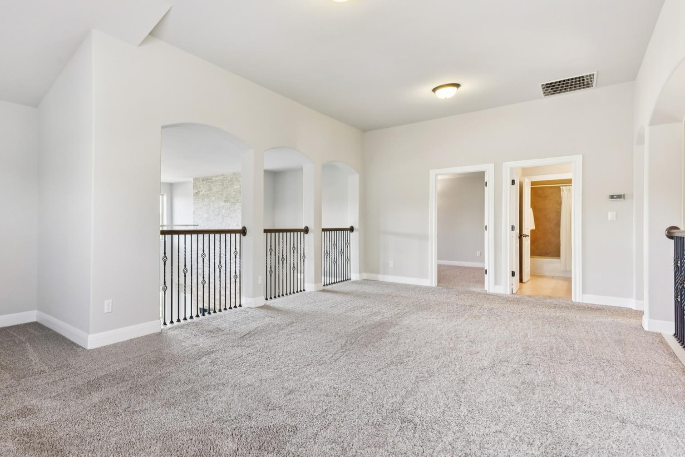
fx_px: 361
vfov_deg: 64.5
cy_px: 223
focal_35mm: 19
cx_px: 239
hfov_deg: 84.4
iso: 640
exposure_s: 1/15
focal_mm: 14
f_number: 8
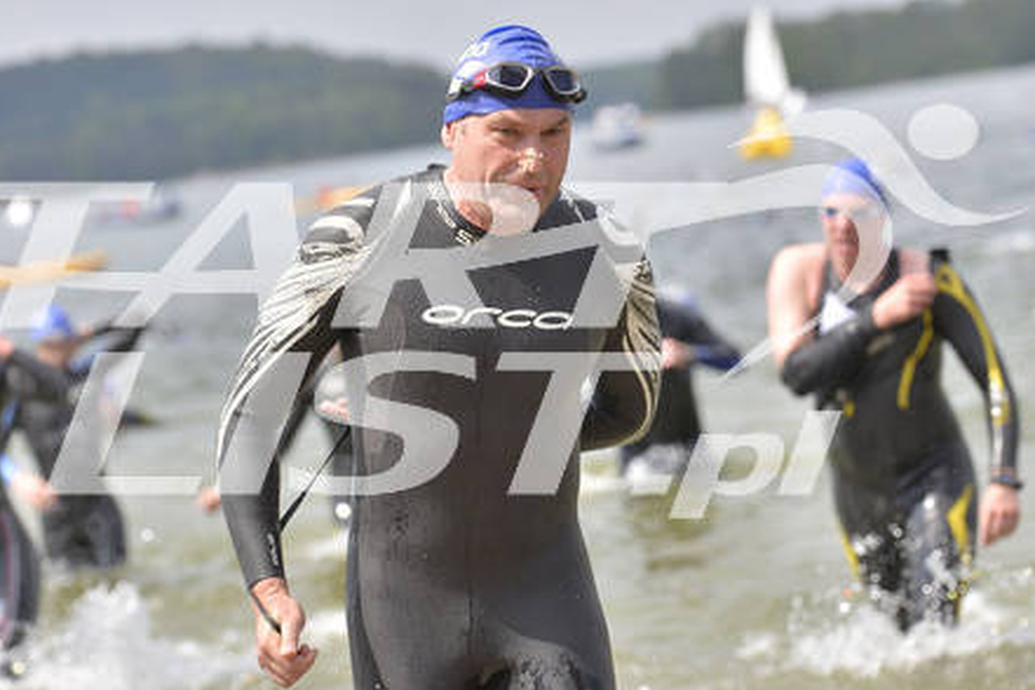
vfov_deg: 9.5
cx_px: 390
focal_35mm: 145
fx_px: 4168
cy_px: 311
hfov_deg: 14.1
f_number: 4
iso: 200
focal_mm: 100
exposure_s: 1/2000
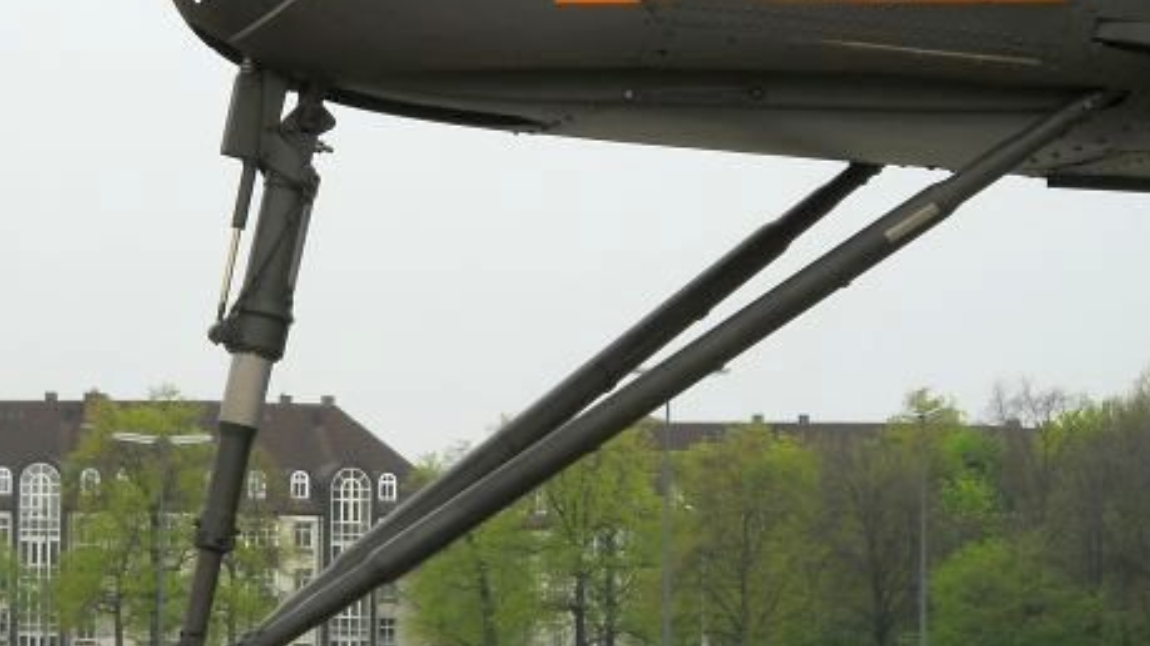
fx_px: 6463
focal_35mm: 212
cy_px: 205
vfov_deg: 5.7
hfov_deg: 10.2
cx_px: 401
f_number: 6
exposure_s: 1/125
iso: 80
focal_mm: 20.49
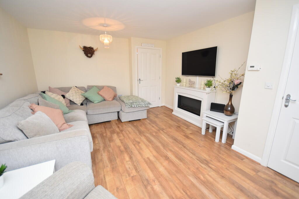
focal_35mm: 15
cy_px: 100
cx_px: 150
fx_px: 125
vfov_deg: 77.3
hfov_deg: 100.4
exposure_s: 1/125
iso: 800
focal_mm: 10
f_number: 4
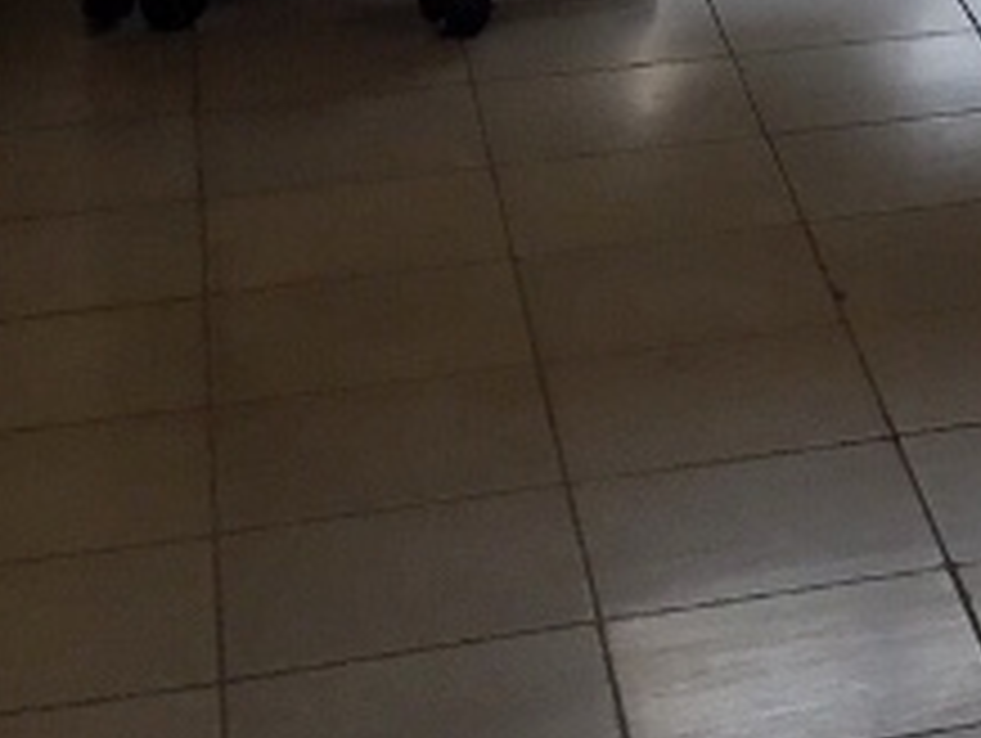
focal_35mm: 136
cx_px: 1966
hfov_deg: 12.7
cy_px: -594
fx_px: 3858
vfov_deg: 10.3
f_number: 2.2
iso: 32
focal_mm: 4.15
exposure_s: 1/430
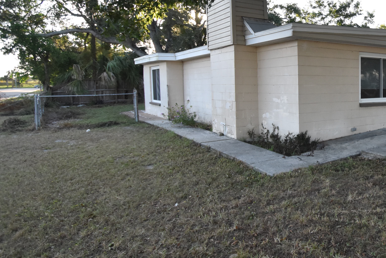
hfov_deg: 56.1
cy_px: 97
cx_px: 339
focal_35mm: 29
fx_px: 311
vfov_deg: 44.6
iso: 800
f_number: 3.5
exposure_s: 1/1500
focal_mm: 10
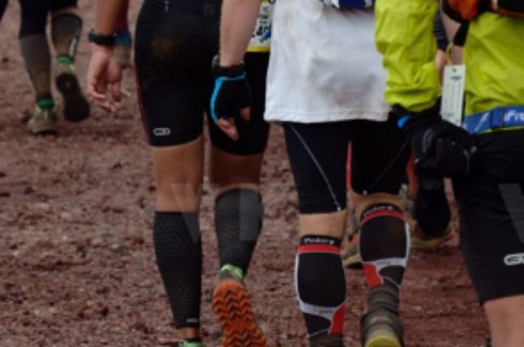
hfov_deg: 3.4
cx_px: 228
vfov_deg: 2.2
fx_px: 8893
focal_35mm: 612
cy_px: -4
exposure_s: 1/320
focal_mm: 150
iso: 200
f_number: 8
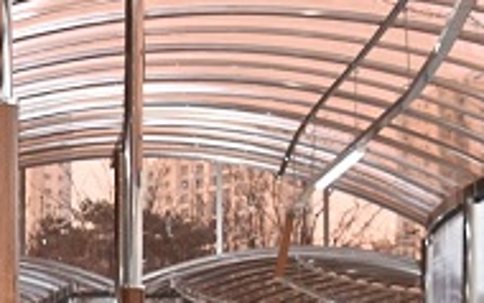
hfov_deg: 15.8
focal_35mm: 120
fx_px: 1584
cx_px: -262
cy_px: 398
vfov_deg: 10.7
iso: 800
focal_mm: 35
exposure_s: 1/125
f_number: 6.3
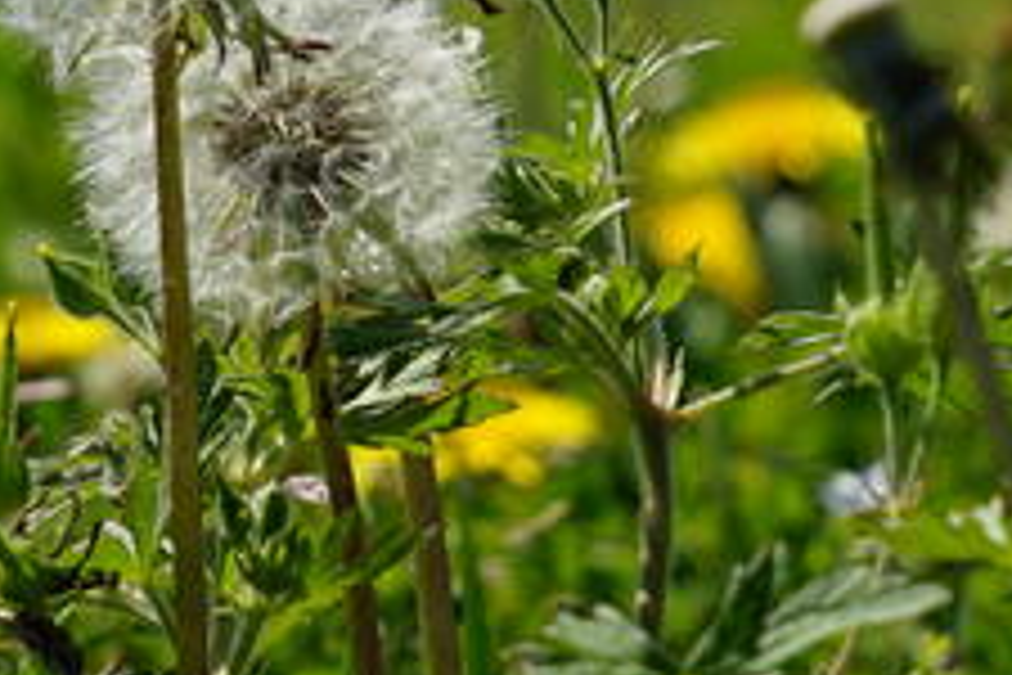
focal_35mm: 569
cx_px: 63
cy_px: -184
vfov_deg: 2.4
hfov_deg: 3.6
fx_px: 15994
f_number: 10
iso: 100
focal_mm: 95
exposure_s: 1/250
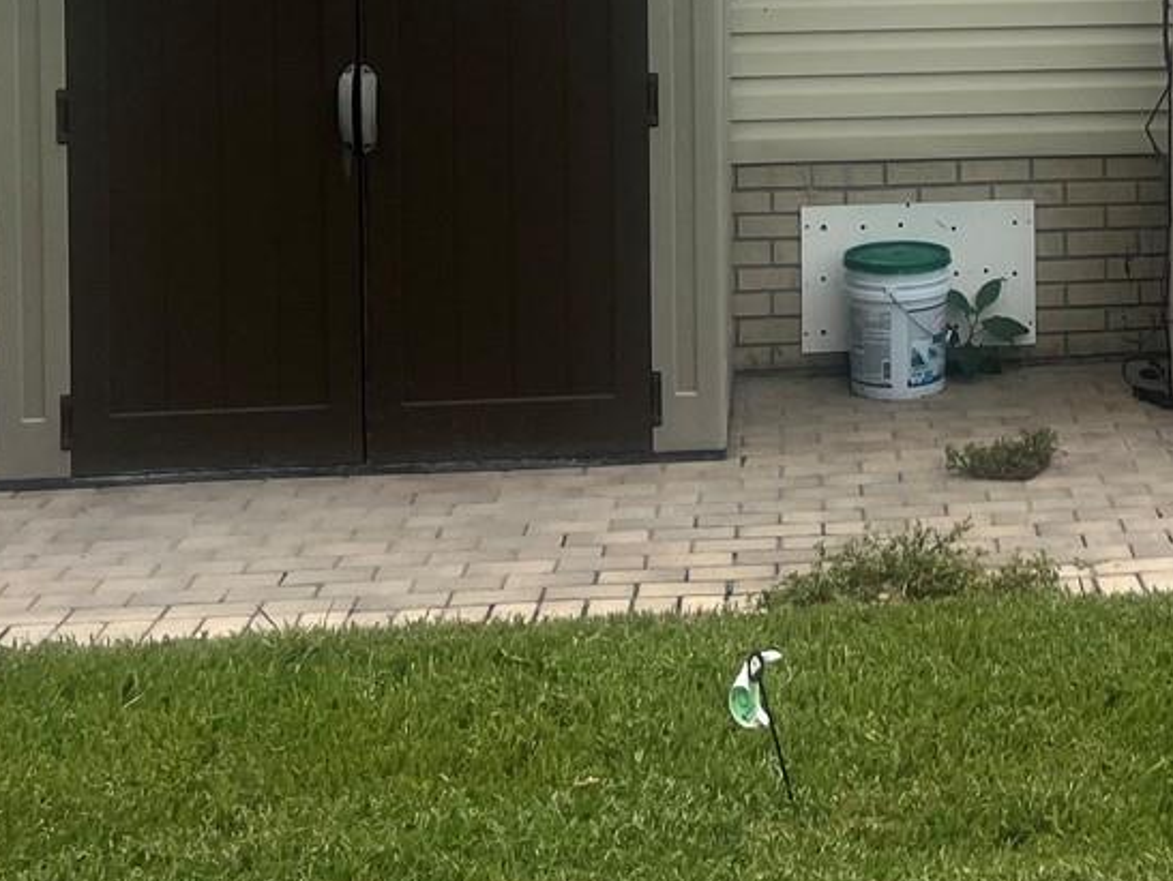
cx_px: 1036
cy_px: -236
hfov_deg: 24.9
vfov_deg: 18.2
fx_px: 2577
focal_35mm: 76
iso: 50
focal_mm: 5.1
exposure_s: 1/5076
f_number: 1.6
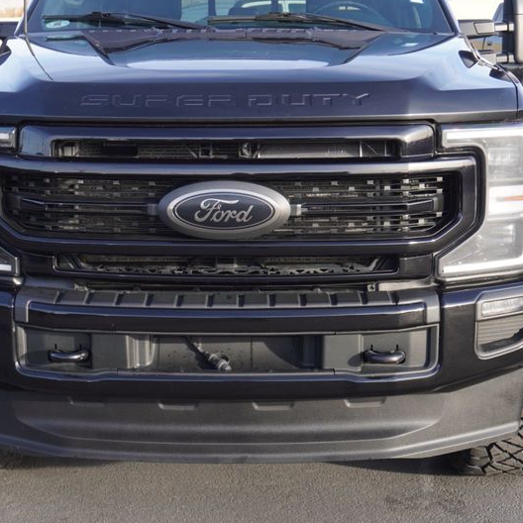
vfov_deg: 25.7
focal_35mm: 67
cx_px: 204
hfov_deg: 25.7
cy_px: 200
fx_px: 1142
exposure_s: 1/80
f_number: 5.6
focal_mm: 27
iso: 100
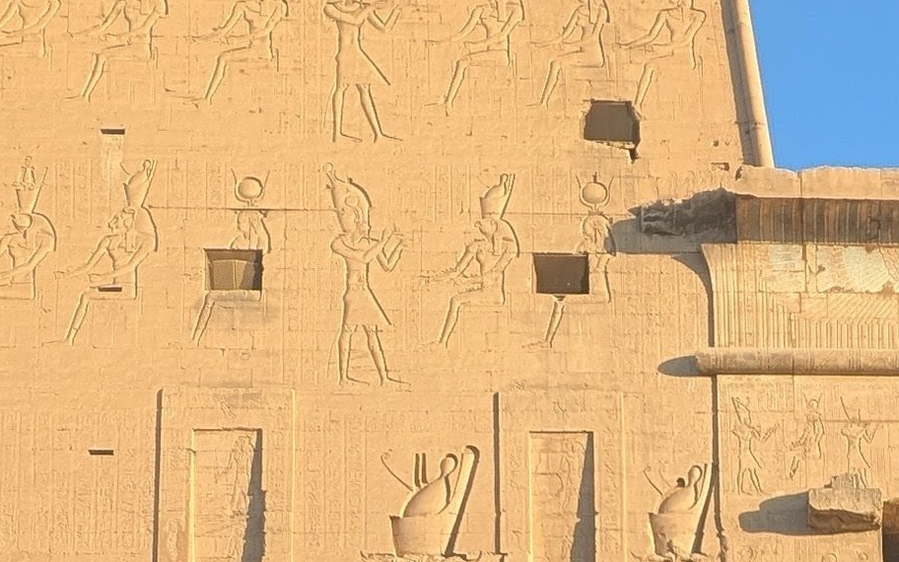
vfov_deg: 18.4
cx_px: 878
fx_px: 1397
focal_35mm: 57
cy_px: 982
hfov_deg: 33.0
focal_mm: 2.23
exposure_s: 1/412
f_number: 1.95
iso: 39
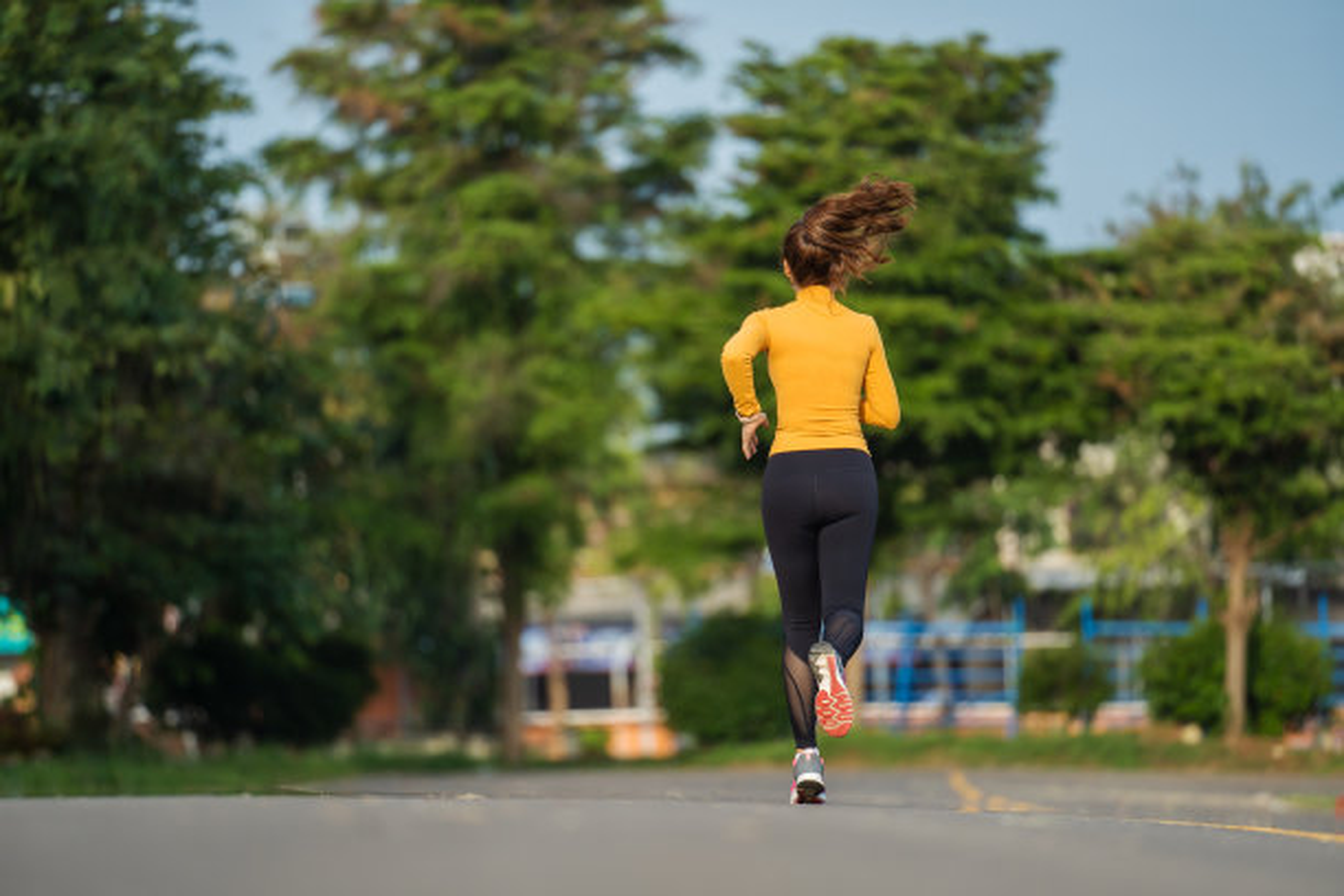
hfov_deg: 11.4
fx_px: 6719
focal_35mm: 180
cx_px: 672
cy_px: 448
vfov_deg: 7.6
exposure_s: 1/3200
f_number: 2.8
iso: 400
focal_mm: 180
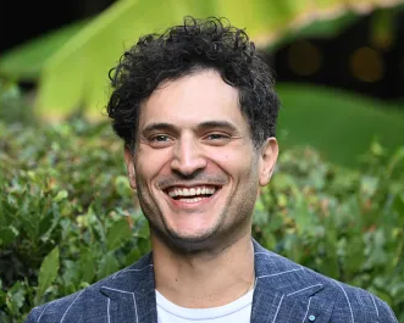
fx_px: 5430
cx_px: 178
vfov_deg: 3.4
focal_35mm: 454
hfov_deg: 4.3
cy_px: 162
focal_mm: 400
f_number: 7.1
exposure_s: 1/500
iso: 2500
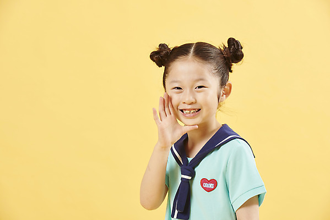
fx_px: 1100
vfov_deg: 11.4
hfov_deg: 17.1
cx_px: 165
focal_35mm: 120
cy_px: 110
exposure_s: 1/125
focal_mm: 120
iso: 125
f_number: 8
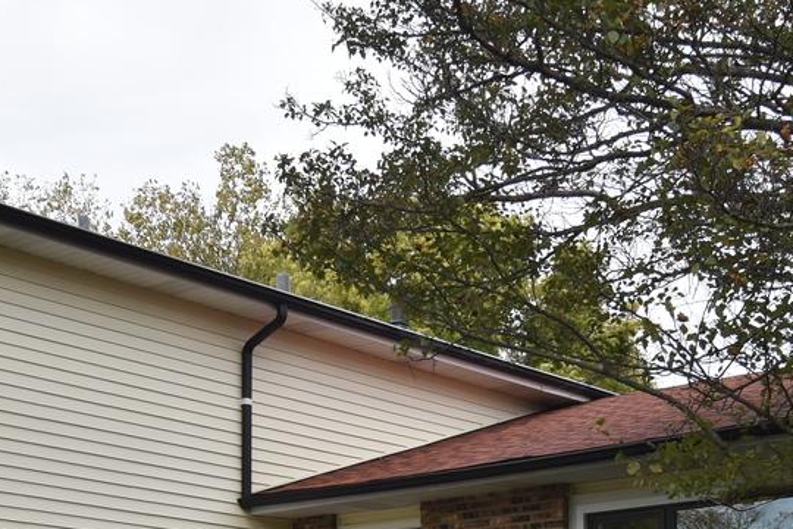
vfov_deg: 17.8
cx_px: 455
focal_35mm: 72
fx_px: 1586
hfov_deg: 28.0
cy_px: 673
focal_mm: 16
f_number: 8
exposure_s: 1/250
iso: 200
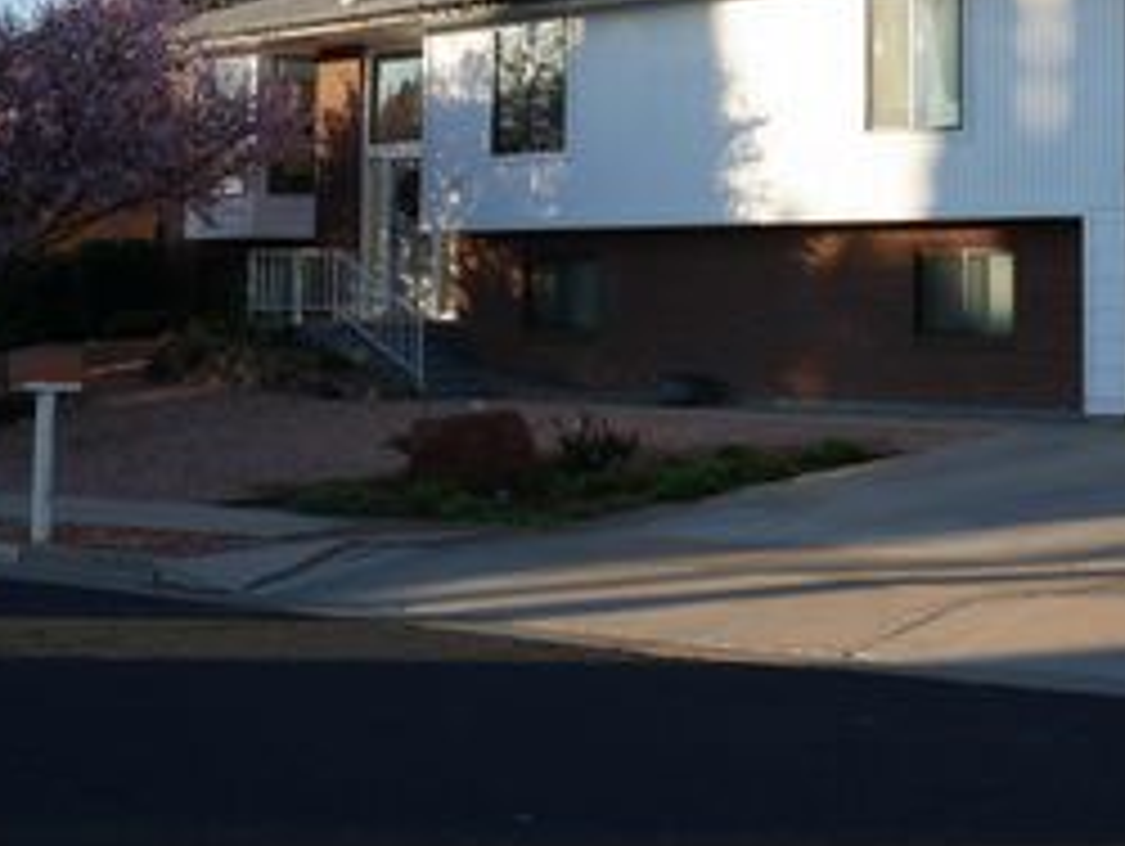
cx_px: 774
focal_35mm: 72
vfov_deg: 20.1
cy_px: 74
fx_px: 2342
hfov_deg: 26.8
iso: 200
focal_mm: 18
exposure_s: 1/250
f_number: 7.1
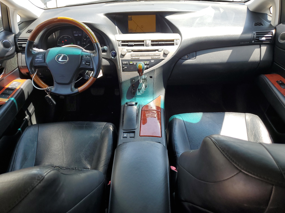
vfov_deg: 53.1
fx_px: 214
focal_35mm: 26
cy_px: 106
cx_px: 142
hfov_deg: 67.3
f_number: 1.5
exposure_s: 1/303
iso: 50
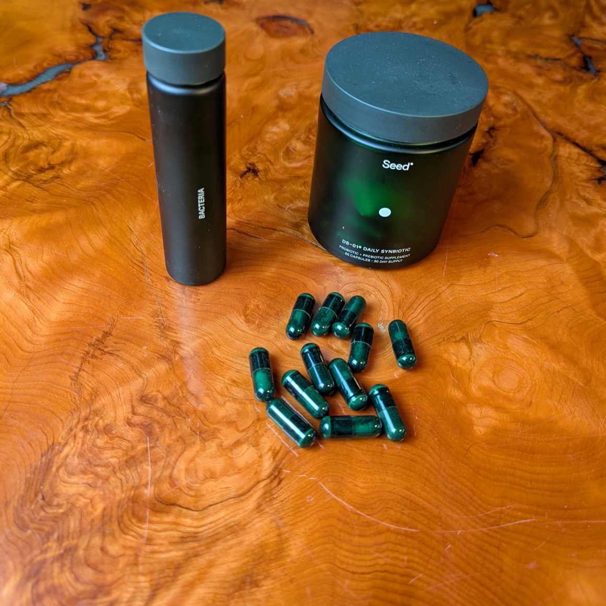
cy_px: 261
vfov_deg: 55.4
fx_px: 574
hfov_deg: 55.6
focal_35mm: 29
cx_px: 305
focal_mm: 6.81
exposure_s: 1/23.8
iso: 91
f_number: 1.85
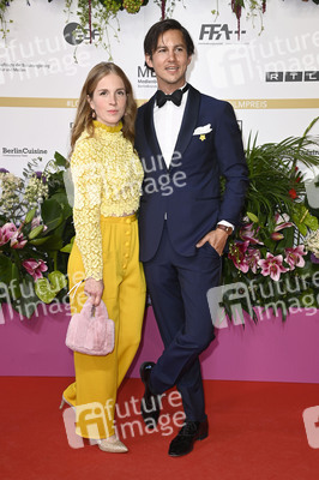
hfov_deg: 21.9
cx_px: 160
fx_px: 825
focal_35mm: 62
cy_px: 240
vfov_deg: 32.4
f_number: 6.3
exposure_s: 1/200
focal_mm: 62
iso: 640
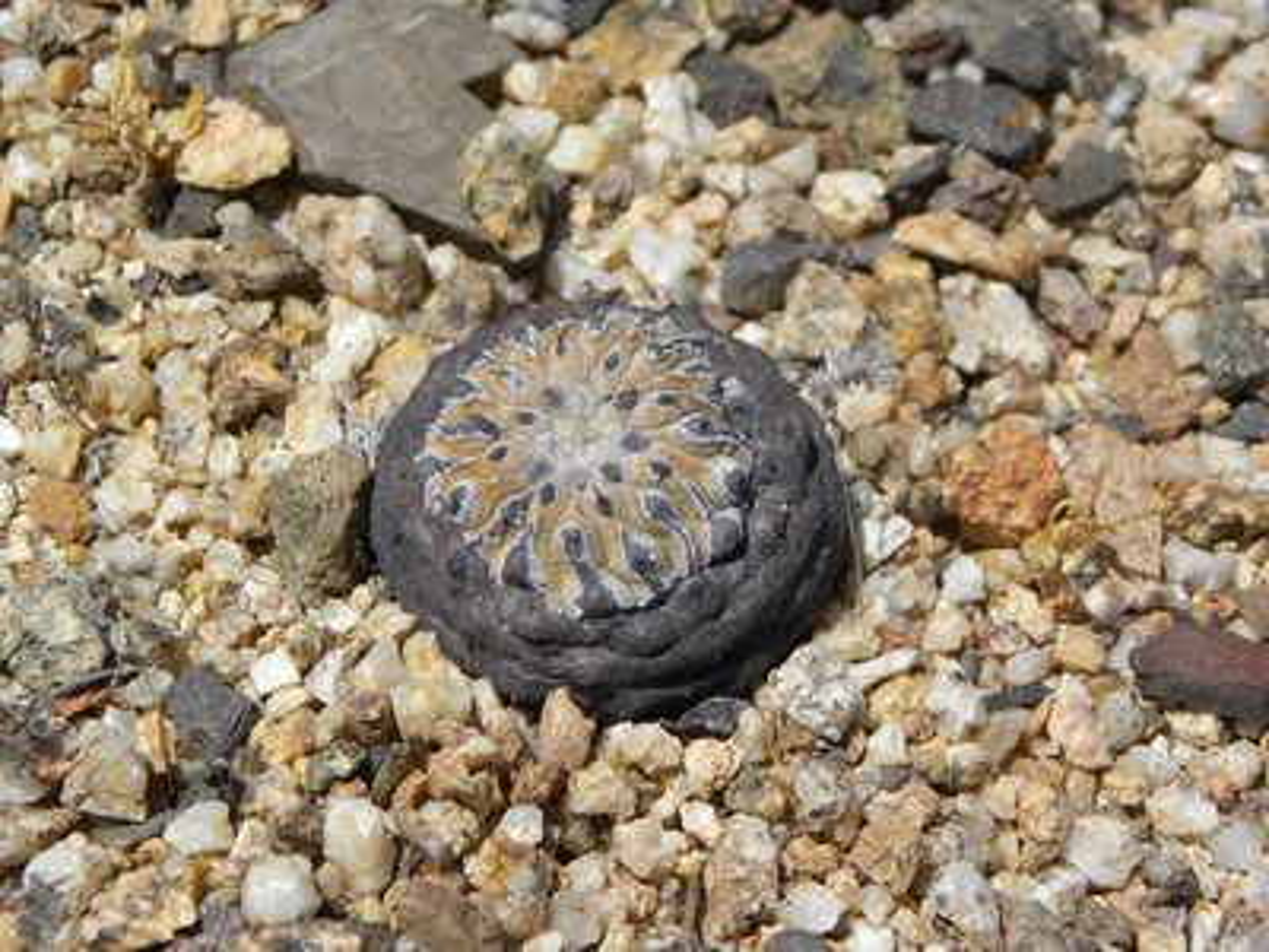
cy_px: 476
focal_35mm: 105
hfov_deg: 18.7
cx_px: 634
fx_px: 3849
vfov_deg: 14.1
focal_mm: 18.8
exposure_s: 1/975
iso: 64
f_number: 4
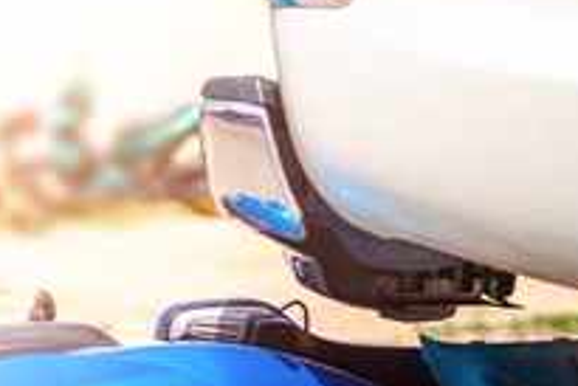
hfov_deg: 14.0
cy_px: 478
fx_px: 2346
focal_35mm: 146
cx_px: 293
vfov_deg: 9.3
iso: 100
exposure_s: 1/3200
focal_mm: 50
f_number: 2.8
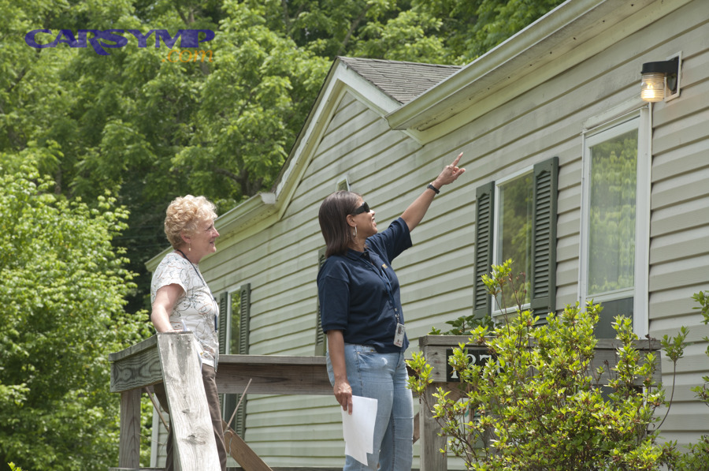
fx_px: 2507
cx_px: 354
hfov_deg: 16.1
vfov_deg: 10.7
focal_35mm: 128
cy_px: 236
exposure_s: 1/250
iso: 400
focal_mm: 85
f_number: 8
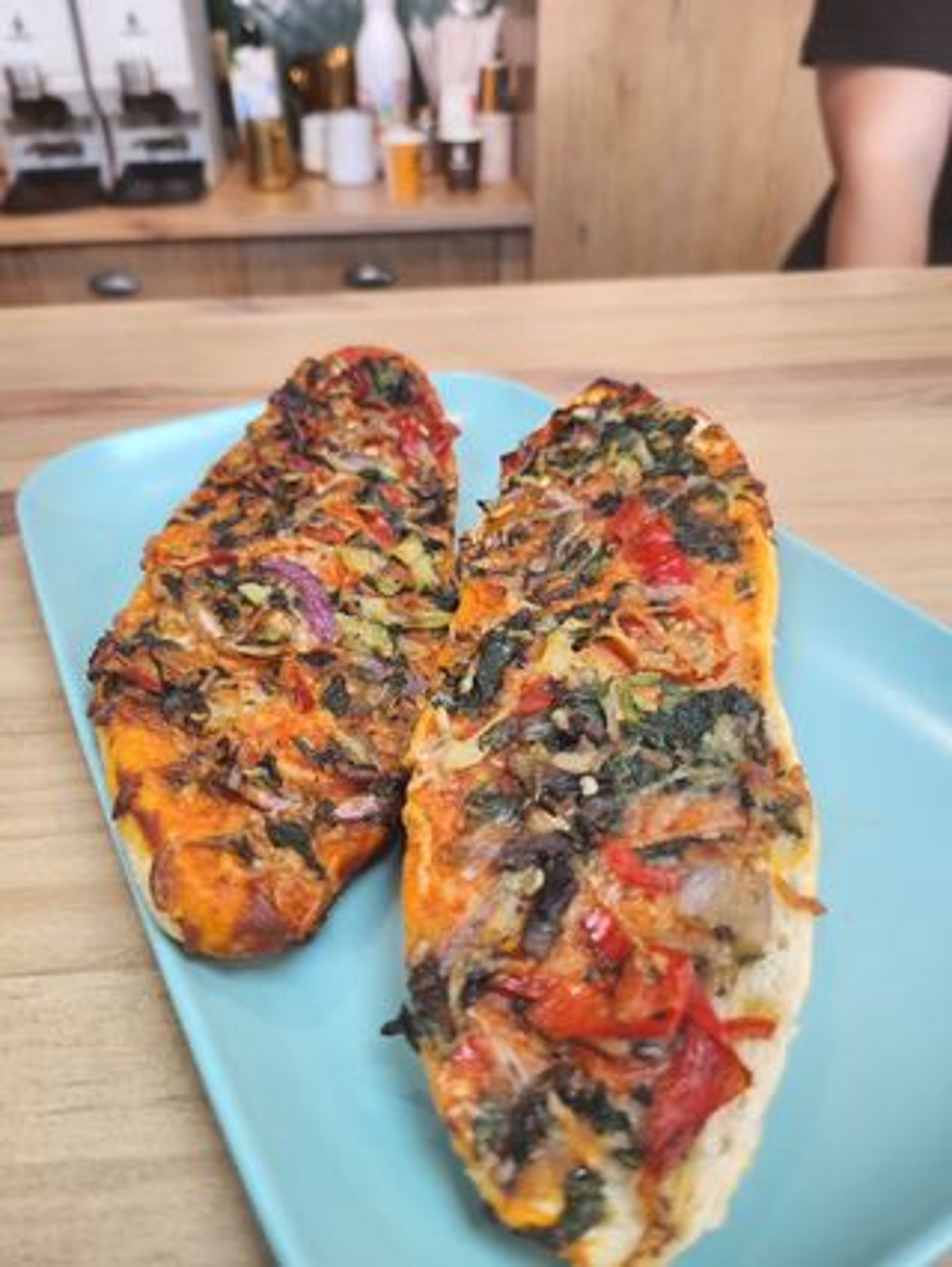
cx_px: 476
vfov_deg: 71.6
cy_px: 634
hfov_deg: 56.9
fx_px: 879
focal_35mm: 24
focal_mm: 5
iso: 125
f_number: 1.8
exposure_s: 1/100
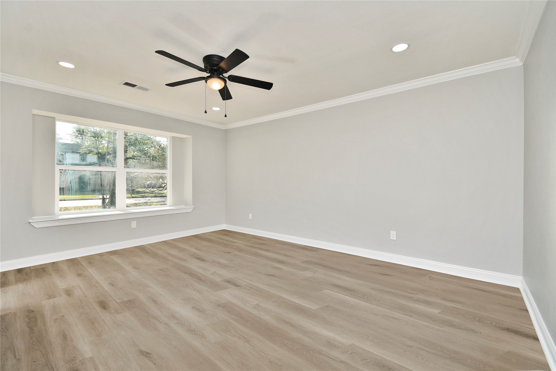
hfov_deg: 100.4
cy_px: 186
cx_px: 278
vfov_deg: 77.3
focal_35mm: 15
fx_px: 232
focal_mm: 10
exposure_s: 1/125
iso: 100
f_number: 5.6
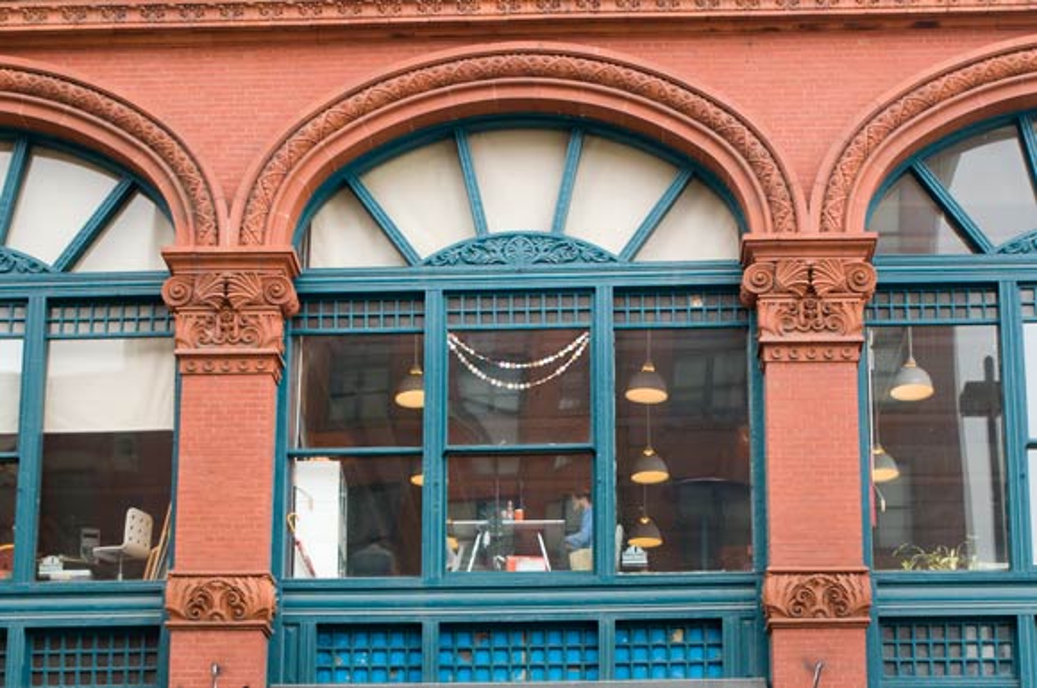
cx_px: 518
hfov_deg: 38.9
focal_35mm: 51
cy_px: 344
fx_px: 1467
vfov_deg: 26.4
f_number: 4.5
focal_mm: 34
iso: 400
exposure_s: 1/320
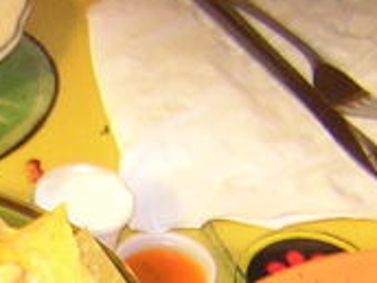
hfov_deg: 14.3
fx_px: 1481
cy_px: 484
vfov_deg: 10.4
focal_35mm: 136
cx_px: 13
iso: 400
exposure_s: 1/1.1
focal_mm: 4.7
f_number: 2.6
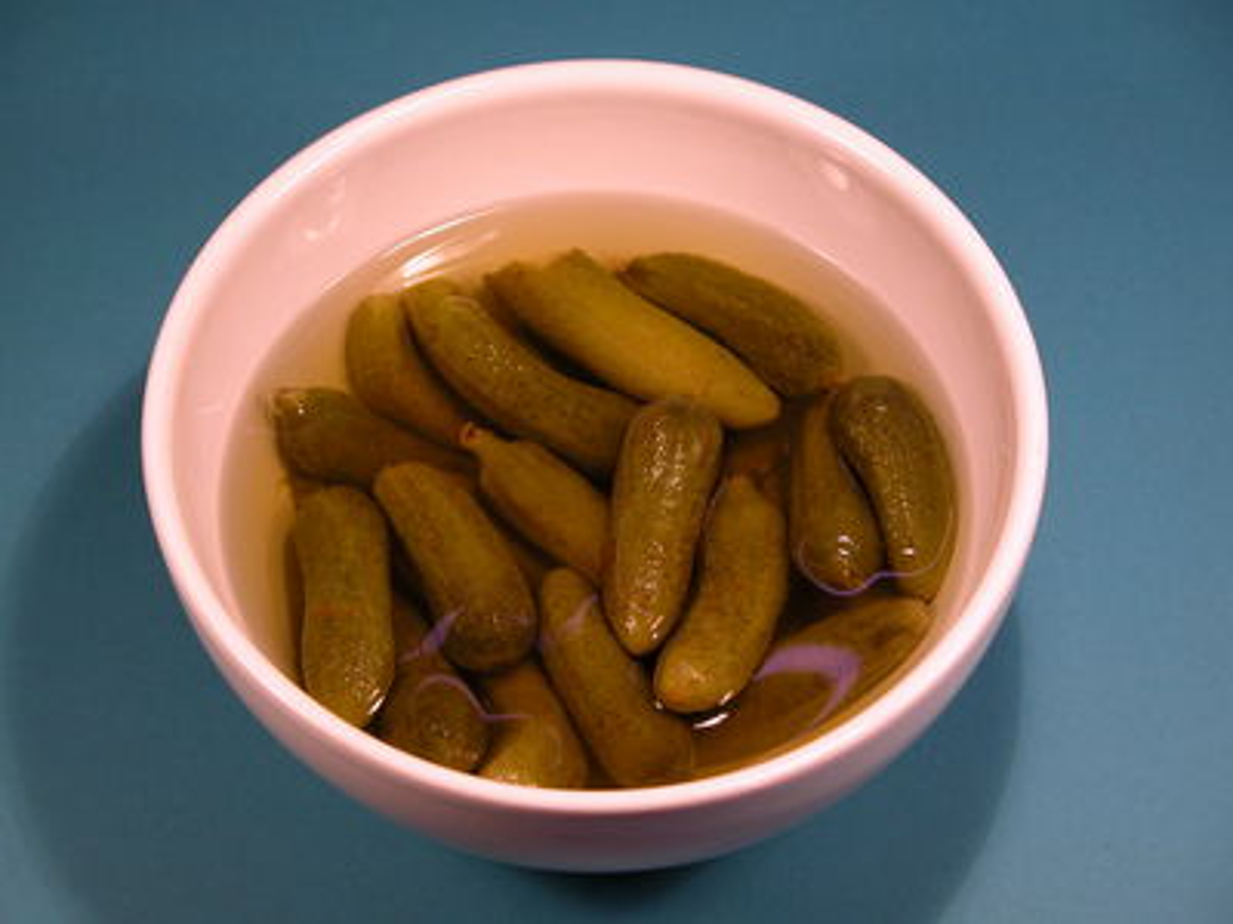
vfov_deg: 11.9
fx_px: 4452
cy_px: 462
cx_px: 616
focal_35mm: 125
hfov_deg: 15.8
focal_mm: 31.9
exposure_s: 1/51.8
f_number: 3.8
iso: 100
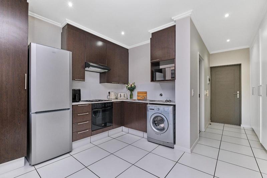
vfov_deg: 77.3
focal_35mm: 15
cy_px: 89
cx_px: 134
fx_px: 111
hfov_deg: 100.4
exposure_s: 1/50
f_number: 8
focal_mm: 10
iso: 800
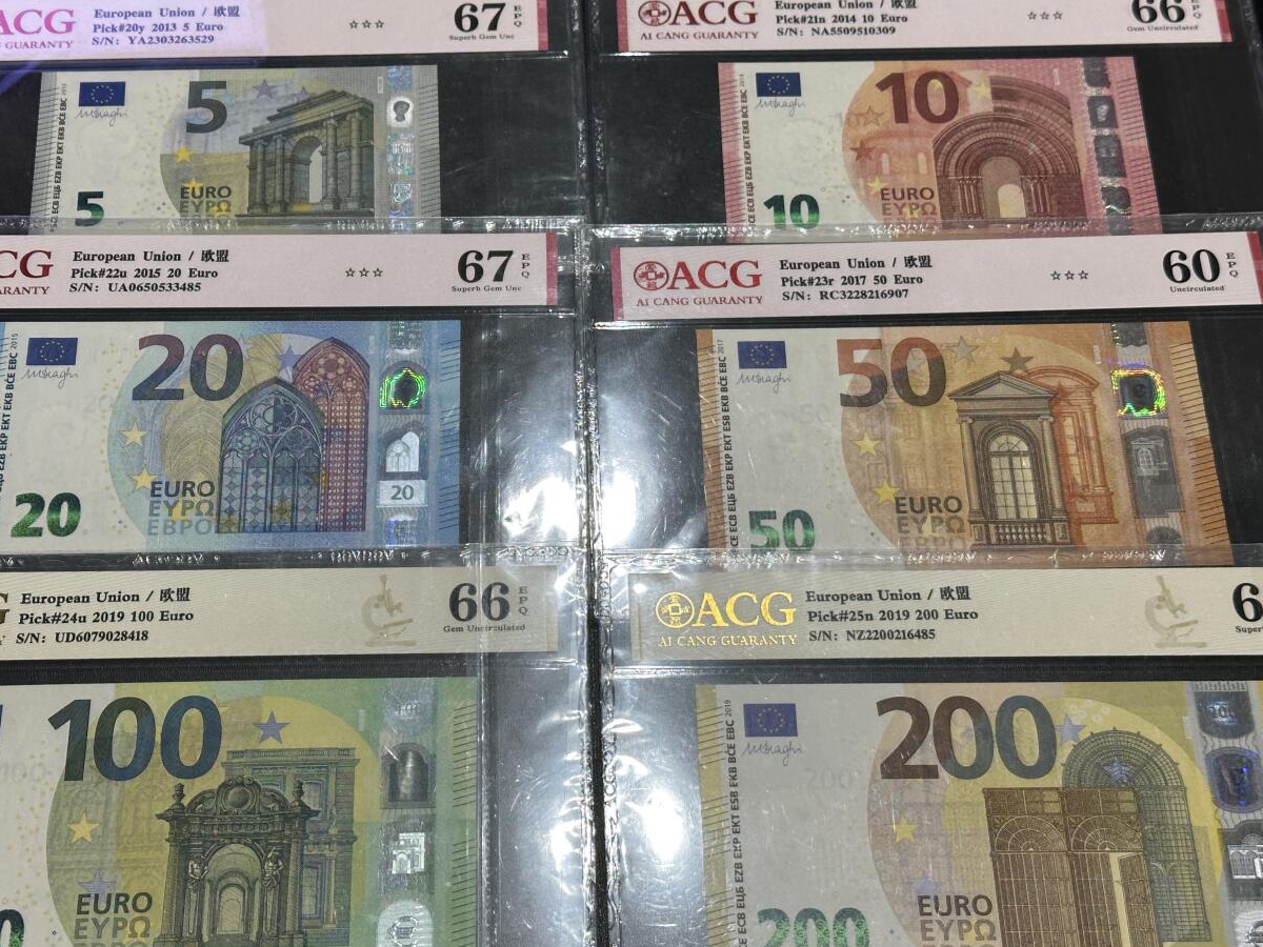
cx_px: 584
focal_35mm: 56
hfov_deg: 34.3
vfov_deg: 26.1
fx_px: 2043
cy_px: 469
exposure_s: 1/50
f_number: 1.78
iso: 50
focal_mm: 6.86
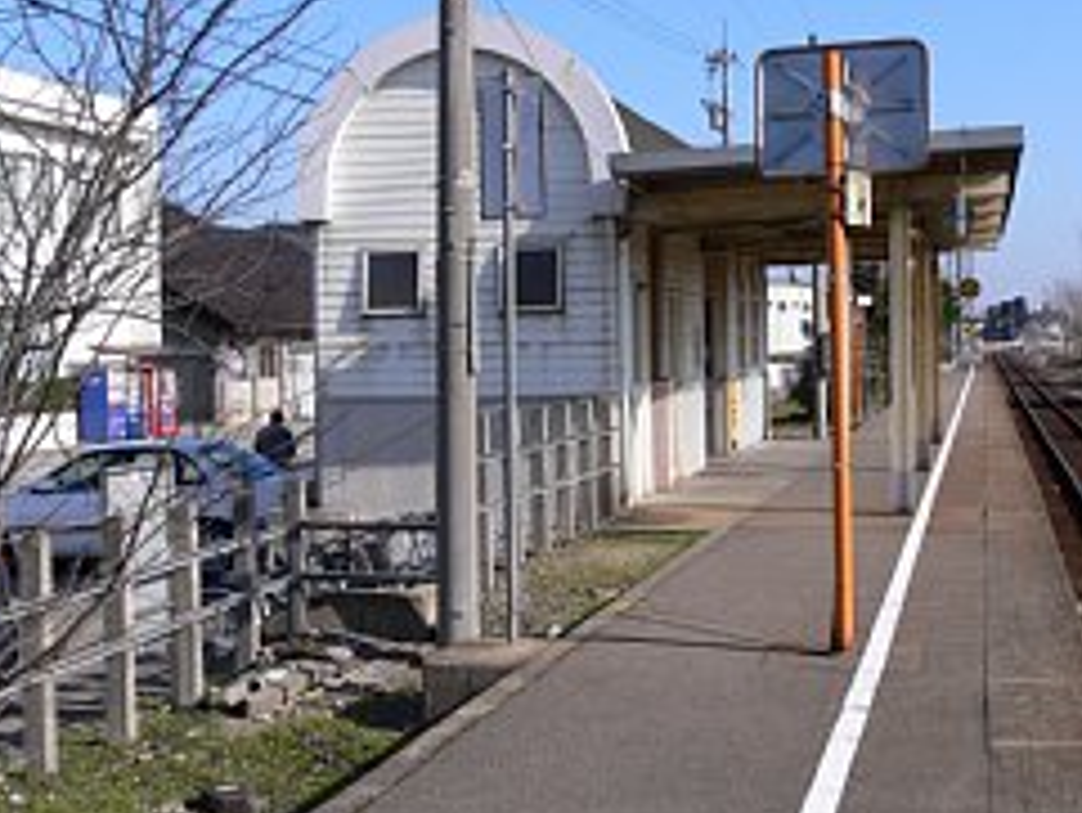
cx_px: 620
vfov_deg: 25.2
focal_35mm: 58
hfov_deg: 33.2
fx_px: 1814
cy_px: 364
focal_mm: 7.4
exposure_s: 1/320
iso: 80
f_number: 5.6
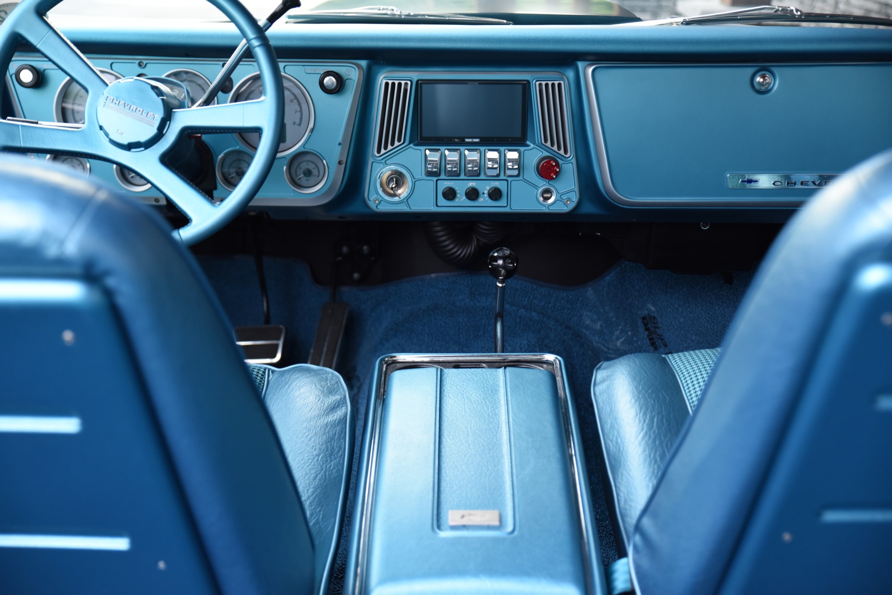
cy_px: 298
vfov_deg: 27.0
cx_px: 446
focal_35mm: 50
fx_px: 1239
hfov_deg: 39.6
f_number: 2.8
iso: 900
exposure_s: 1/10
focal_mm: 50
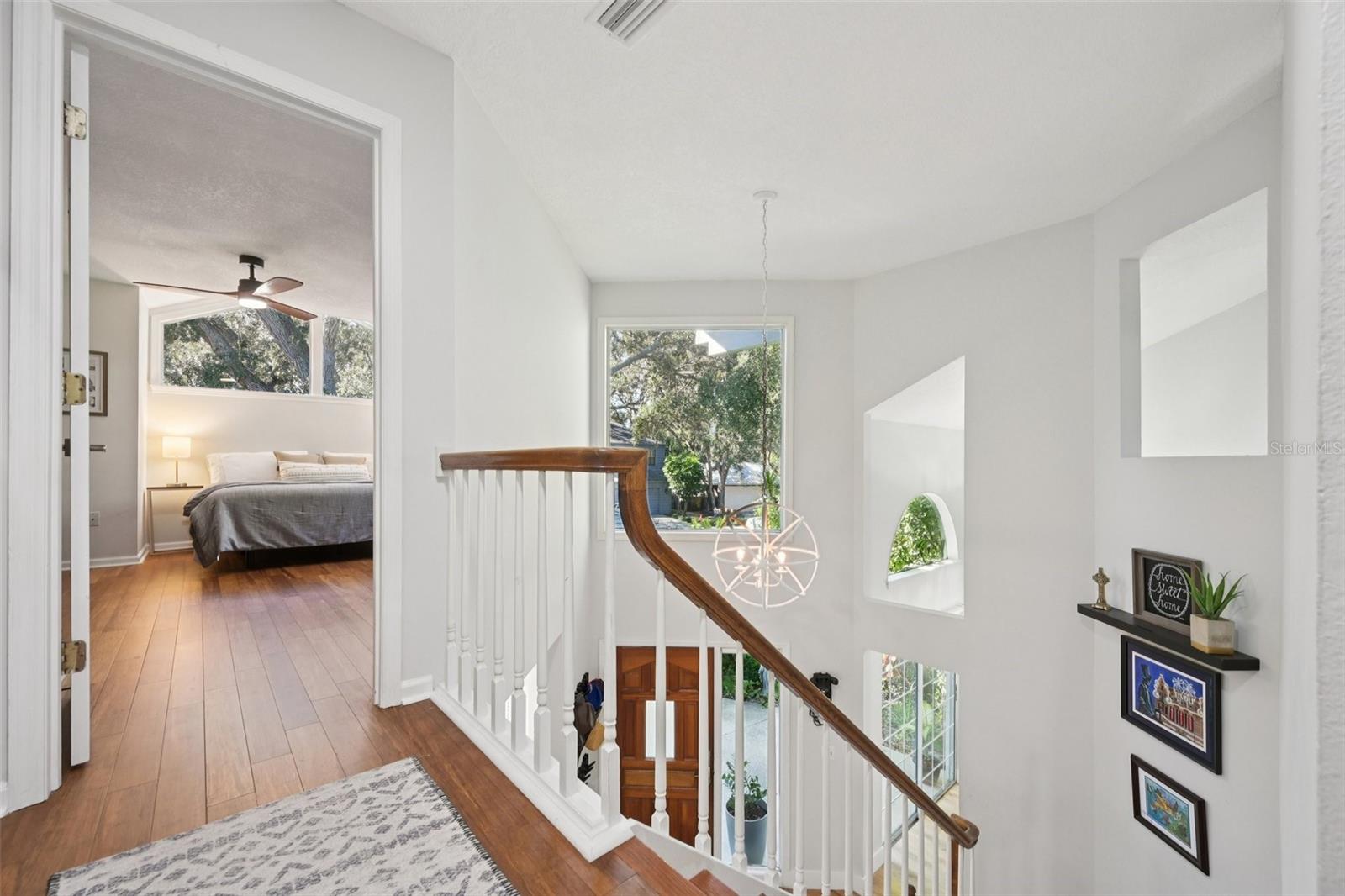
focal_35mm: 14
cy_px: 448
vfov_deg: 81.2
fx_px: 523
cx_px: 672
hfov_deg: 104.3
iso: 400
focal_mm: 14
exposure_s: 1/30
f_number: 8
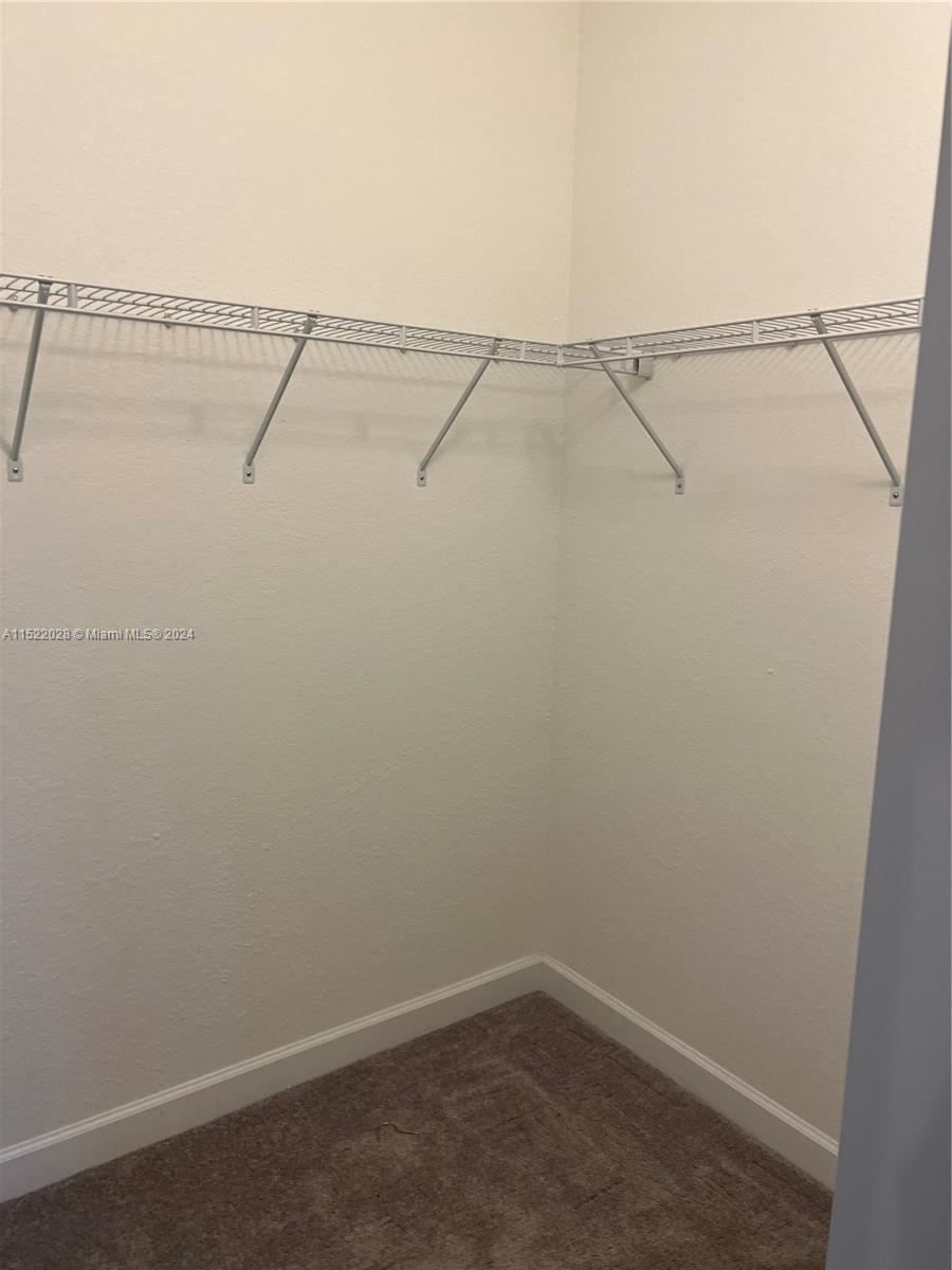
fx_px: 953
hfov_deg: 53.1
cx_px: 476
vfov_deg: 67.3
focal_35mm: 26
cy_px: 635
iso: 80
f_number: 1.5
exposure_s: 1/60
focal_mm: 5.7
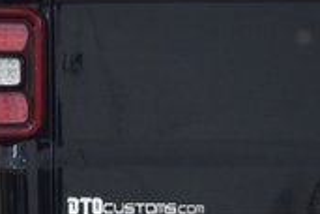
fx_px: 3031
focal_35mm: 341
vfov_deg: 4.0
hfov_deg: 6.0
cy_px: 200
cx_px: 473
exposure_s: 1/15
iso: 1100
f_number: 6.3
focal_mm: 38
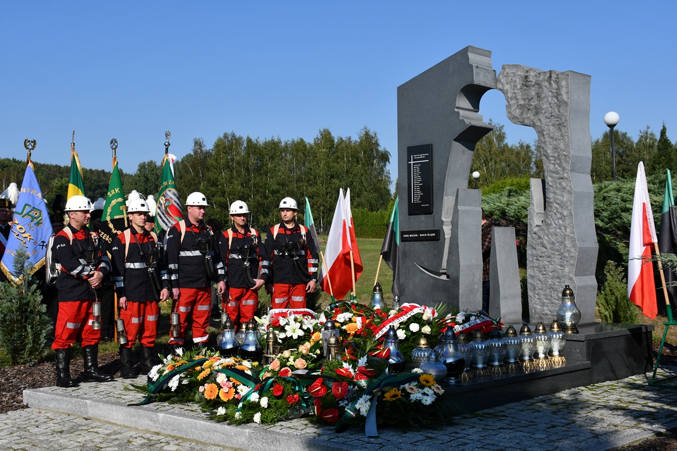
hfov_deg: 43.6
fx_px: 846
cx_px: 338
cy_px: 226
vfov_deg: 29.9
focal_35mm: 45
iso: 100
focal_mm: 30
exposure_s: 1/320
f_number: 9
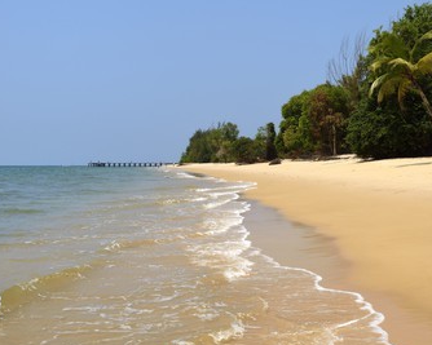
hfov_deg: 36.0
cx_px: 219
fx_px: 665
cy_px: 169
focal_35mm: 52
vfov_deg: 29.1
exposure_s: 1/320
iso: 200
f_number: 14
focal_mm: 44
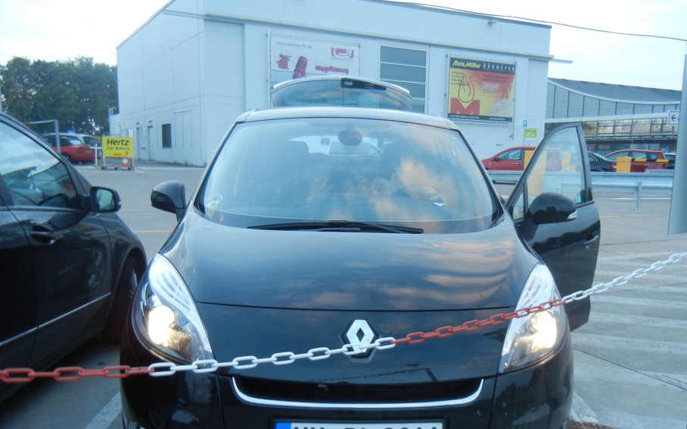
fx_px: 674
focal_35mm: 36
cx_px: 382
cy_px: 275
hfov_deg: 53.9
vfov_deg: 35.1
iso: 222
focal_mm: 5.4
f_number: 3.5
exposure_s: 1/52.3
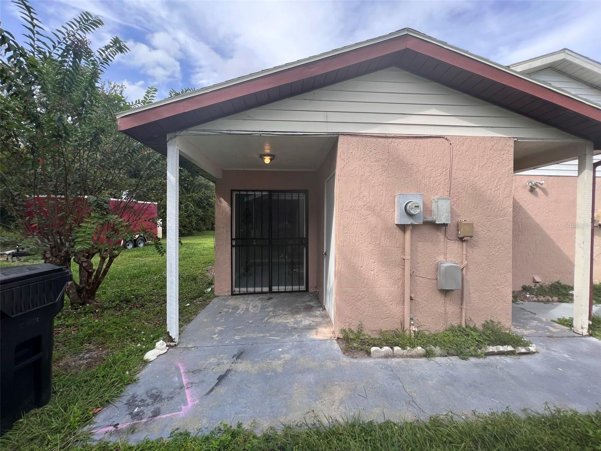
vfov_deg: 89.9
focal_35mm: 13
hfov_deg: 106.2
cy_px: 226
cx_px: 300
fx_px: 226
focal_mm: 1.57
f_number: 1.8
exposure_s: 1/592
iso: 32
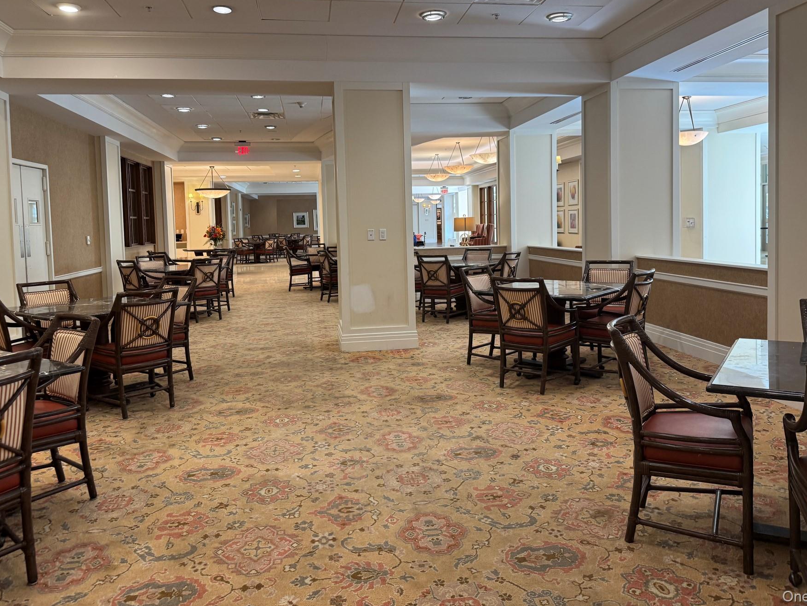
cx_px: 405
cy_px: 254
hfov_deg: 63.4
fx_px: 653
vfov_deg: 49.6
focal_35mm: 28
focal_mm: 6.76
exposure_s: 1/60
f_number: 1.78
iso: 125
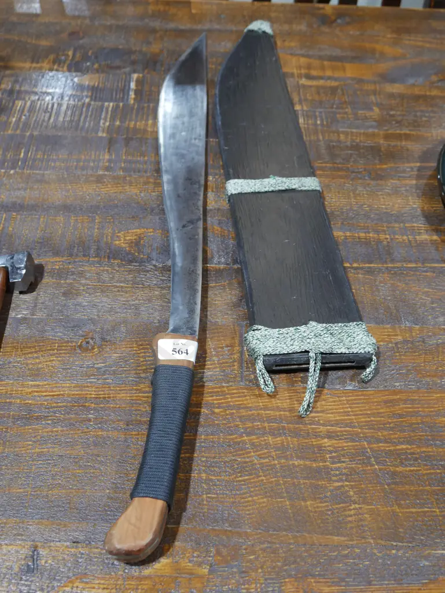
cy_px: 296
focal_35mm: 38
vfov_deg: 49.0
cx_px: 222
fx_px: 651
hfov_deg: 37.8
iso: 500
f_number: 4.1
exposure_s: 1/60
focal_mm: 19
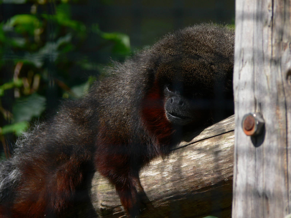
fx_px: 3531
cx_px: 146
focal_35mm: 420
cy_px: 109
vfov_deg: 3.5
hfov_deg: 4.7
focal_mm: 88.8
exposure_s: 1/400
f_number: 5.6
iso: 80
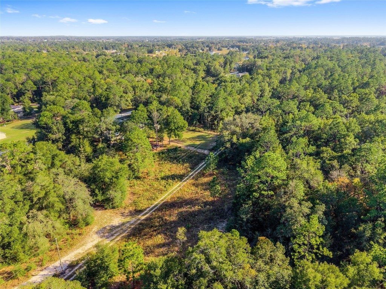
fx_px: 268
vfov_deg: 56.8
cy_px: 144
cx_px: 193
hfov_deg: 71.6
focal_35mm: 24
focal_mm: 8.67
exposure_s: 1/1600
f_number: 1.8
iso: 400
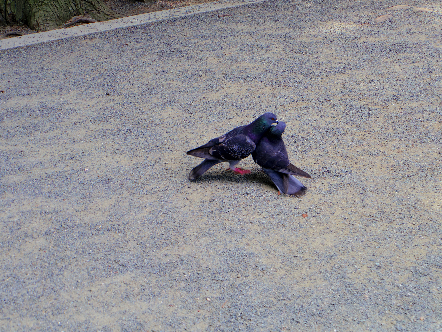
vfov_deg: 21.3
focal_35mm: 69
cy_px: 166
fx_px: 881
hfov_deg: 28.2
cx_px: 221
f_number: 4.5
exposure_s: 1/160
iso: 100
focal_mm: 15
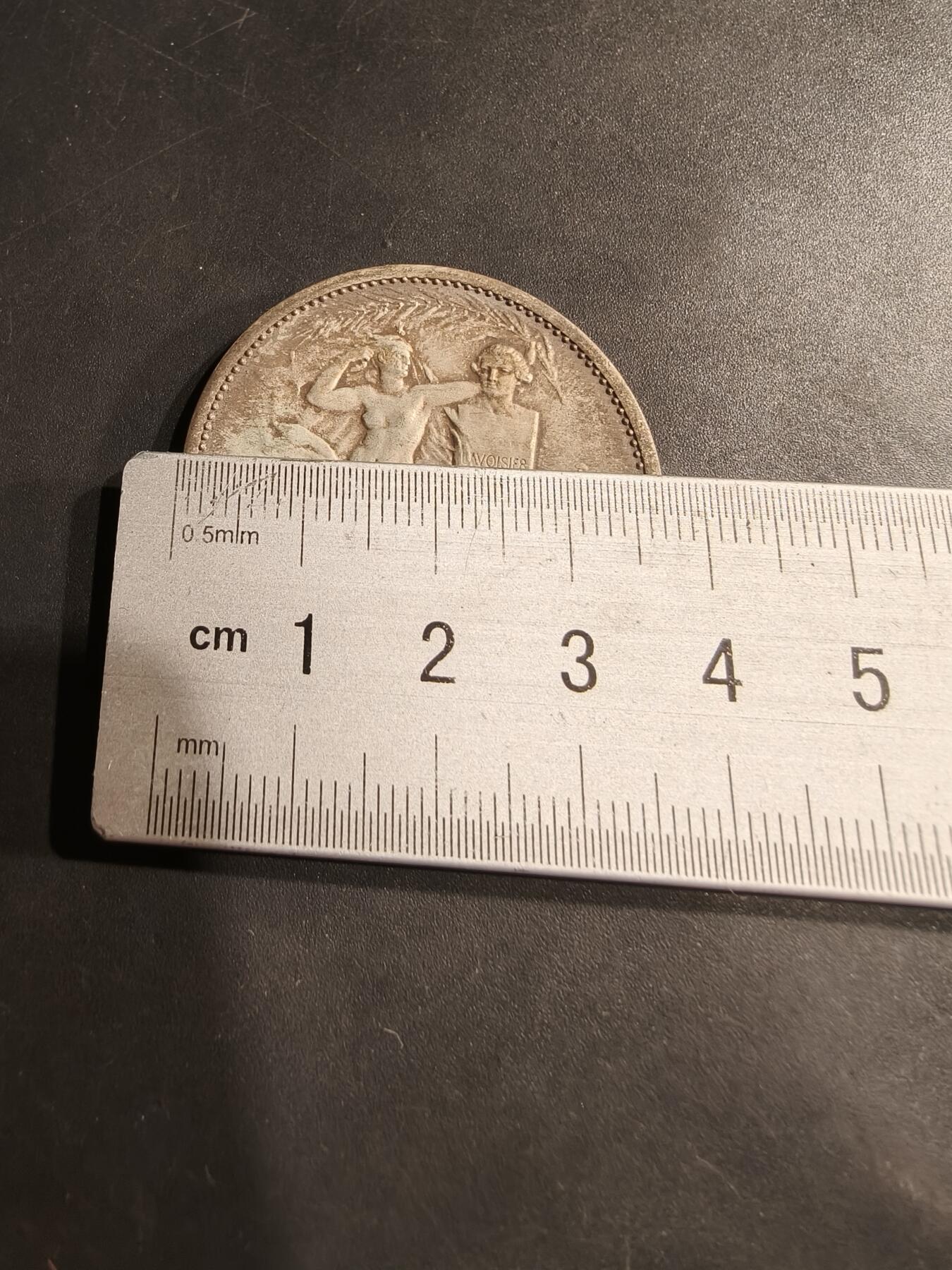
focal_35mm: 23
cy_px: 635
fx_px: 843
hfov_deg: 58.9
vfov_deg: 73.9
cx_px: 476
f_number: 2
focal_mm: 2.32
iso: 125
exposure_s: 1/100
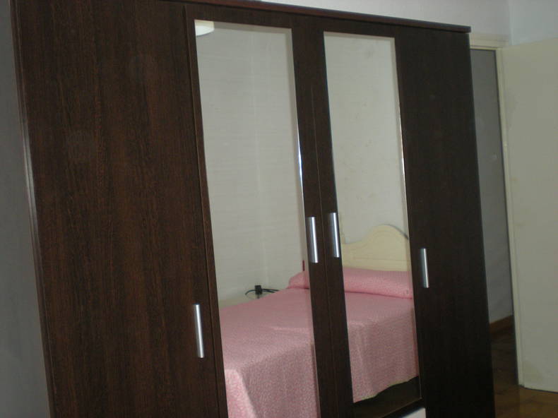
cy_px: 209
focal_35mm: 44
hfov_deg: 43.0
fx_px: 709
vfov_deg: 32.9
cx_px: 279
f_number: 3.5
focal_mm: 7.4
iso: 250
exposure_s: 1/60
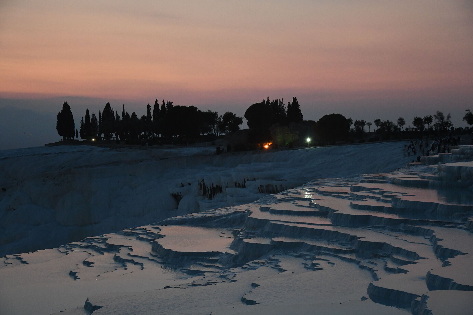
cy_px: 158
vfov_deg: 18.2
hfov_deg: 27.0
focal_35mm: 75
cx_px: 236
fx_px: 985
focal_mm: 50
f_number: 5
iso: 4000
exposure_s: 1/80
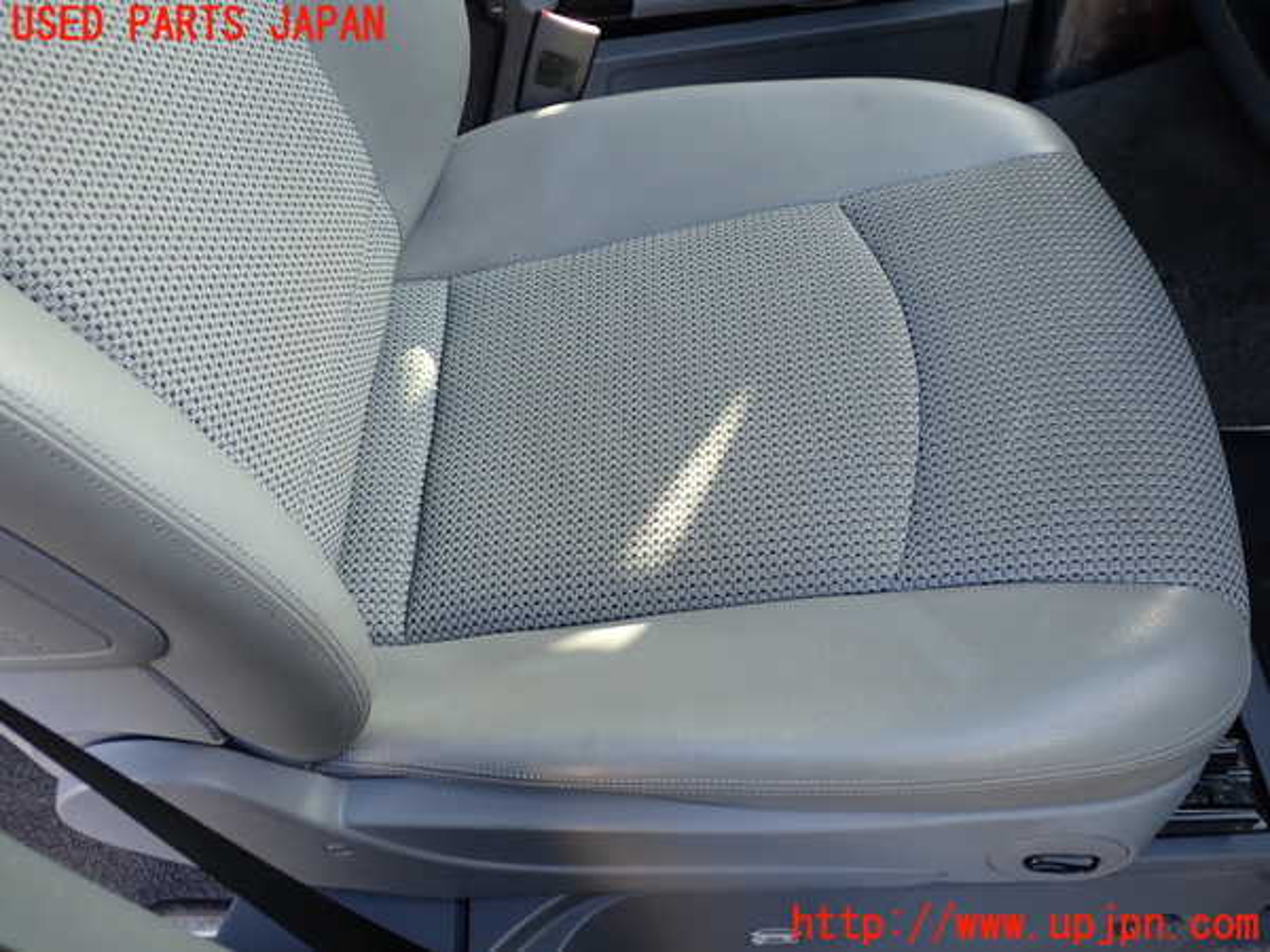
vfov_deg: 46.8
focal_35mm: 30
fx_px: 1101
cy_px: 476
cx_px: 635
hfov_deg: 60.0
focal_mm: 5.4
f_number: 2.3
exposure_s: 1/80
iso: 100
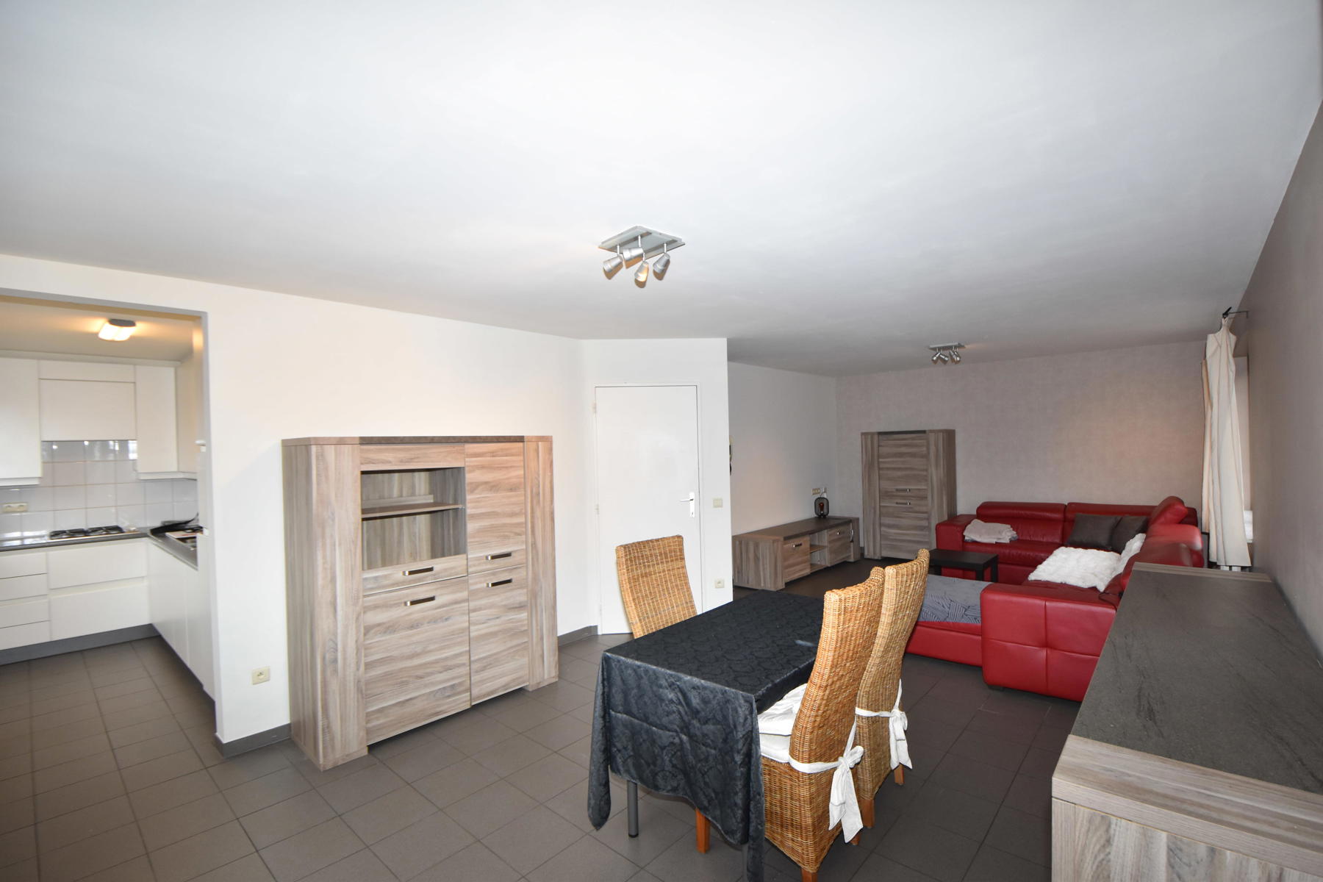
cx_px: 662
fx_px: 551
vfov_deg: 77.3
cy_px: 441
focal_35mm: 15
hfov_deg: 100.4
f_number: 5
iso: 800
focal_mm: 10
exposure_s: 1/100
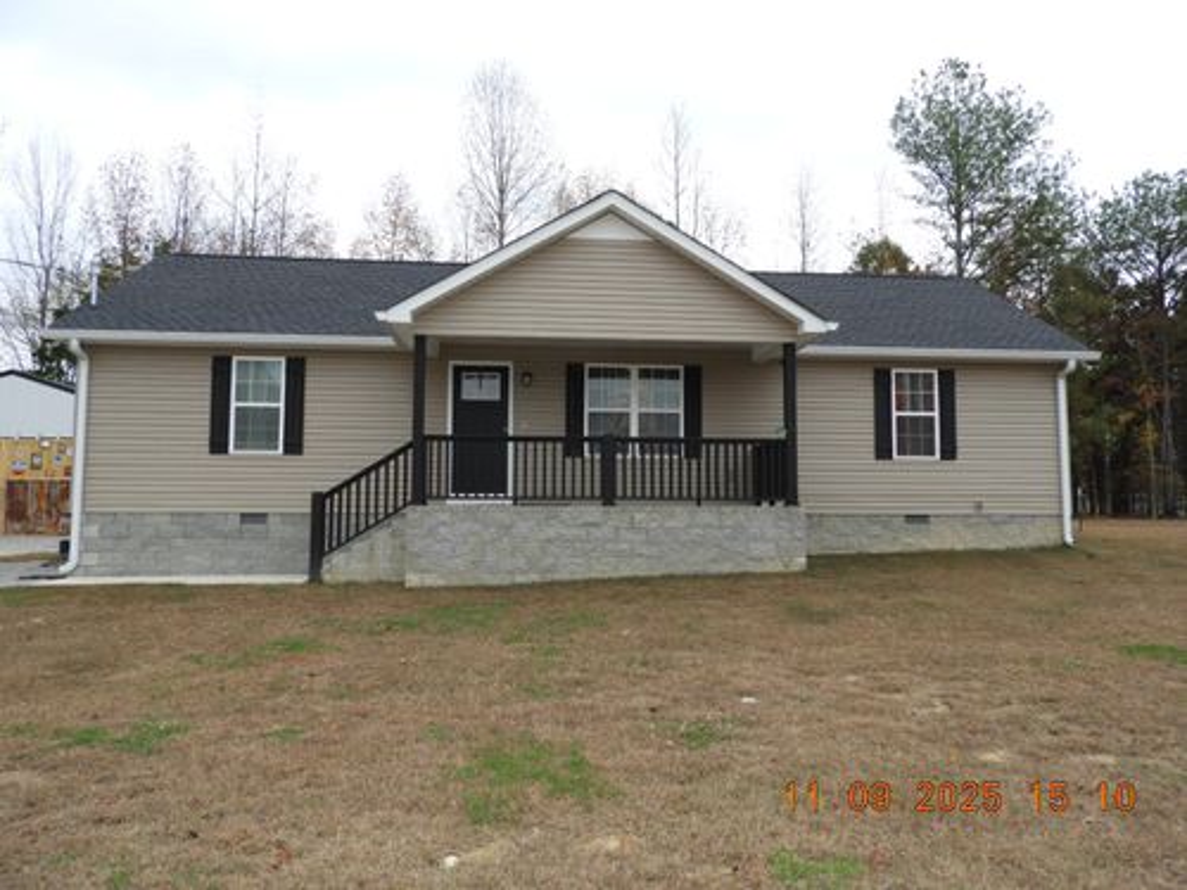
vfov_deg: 56.8
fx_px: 823
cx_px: 594
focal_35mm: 24
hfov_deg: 71.6
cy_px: 445
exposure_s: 1/100
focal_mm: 4.3
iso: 140
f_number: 3.3
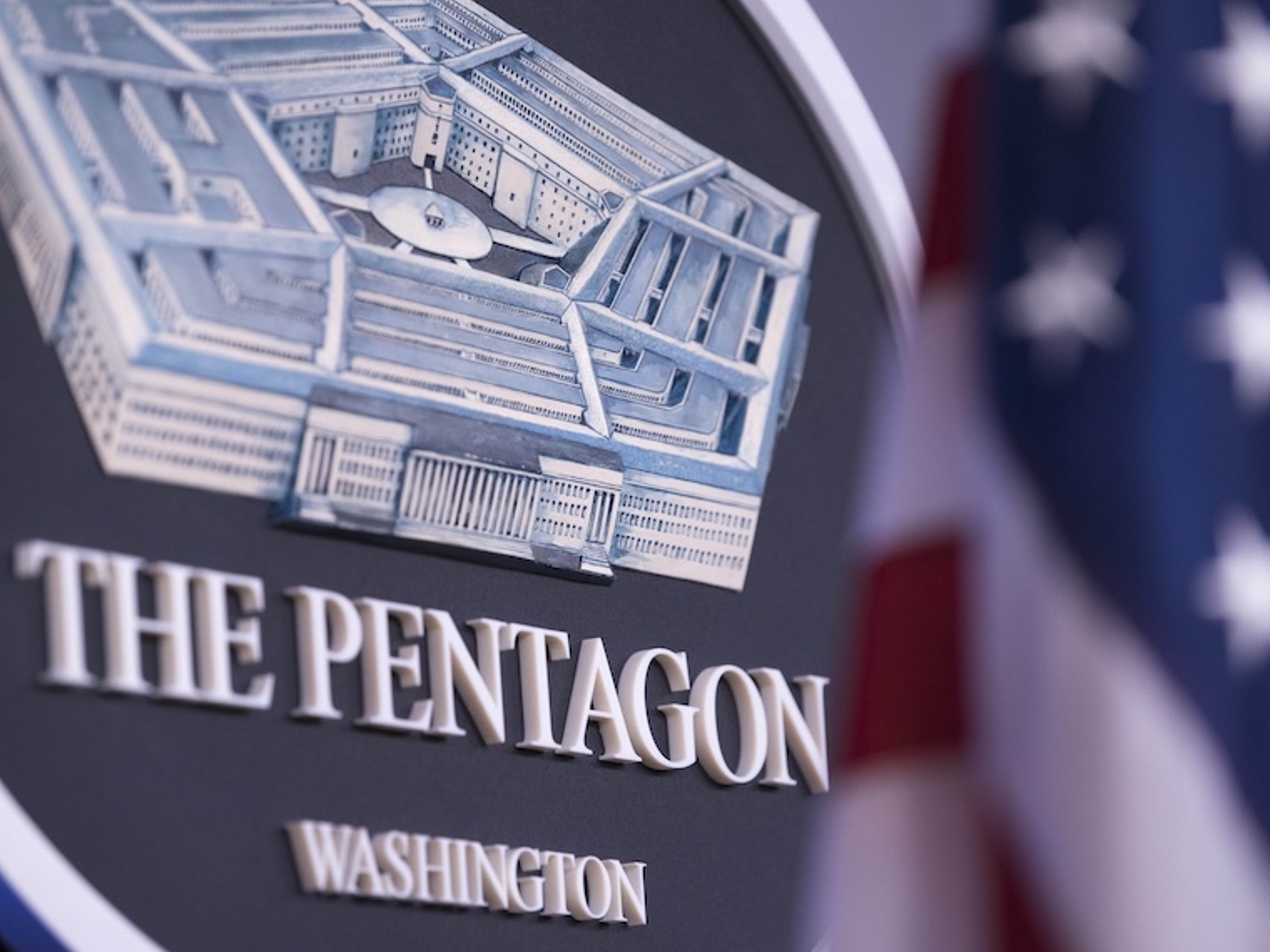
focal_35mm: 188
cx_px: 545
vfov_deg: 7.9
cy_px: 467
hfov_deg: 10.5
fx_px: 6897
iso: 2500
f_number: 3.2
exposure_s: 1/800
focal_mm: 165
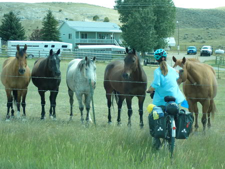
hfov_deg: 22.3
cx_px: 112
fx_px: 572
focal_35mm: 88
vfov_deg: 16.8
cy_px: 84
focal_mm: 15.66
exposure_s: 1/125
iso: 100
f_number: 4.5
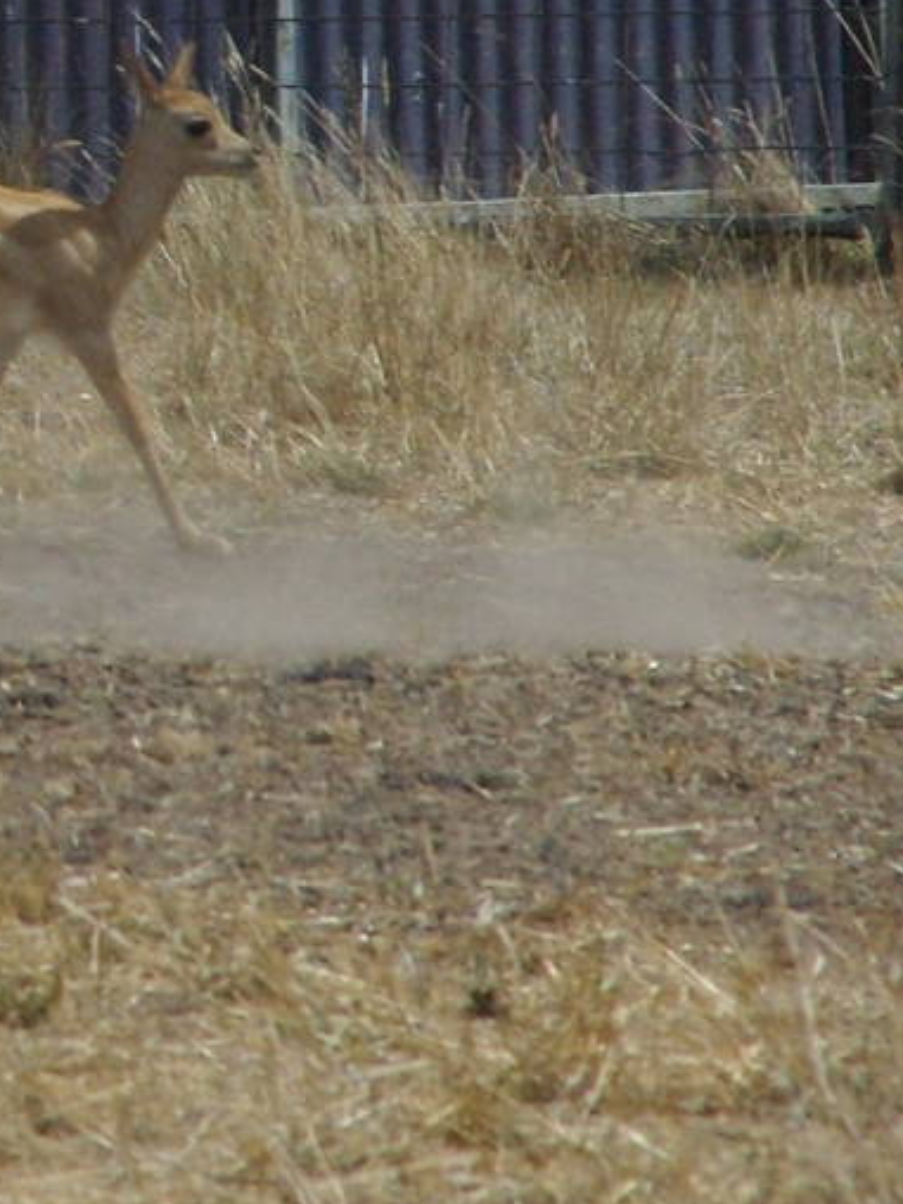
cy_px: 70
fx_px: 31651
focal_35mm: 910
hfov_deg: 1.6
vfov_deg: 2.2
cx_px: -358
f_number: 13
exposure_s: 1/2000
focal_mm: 200
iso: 1600
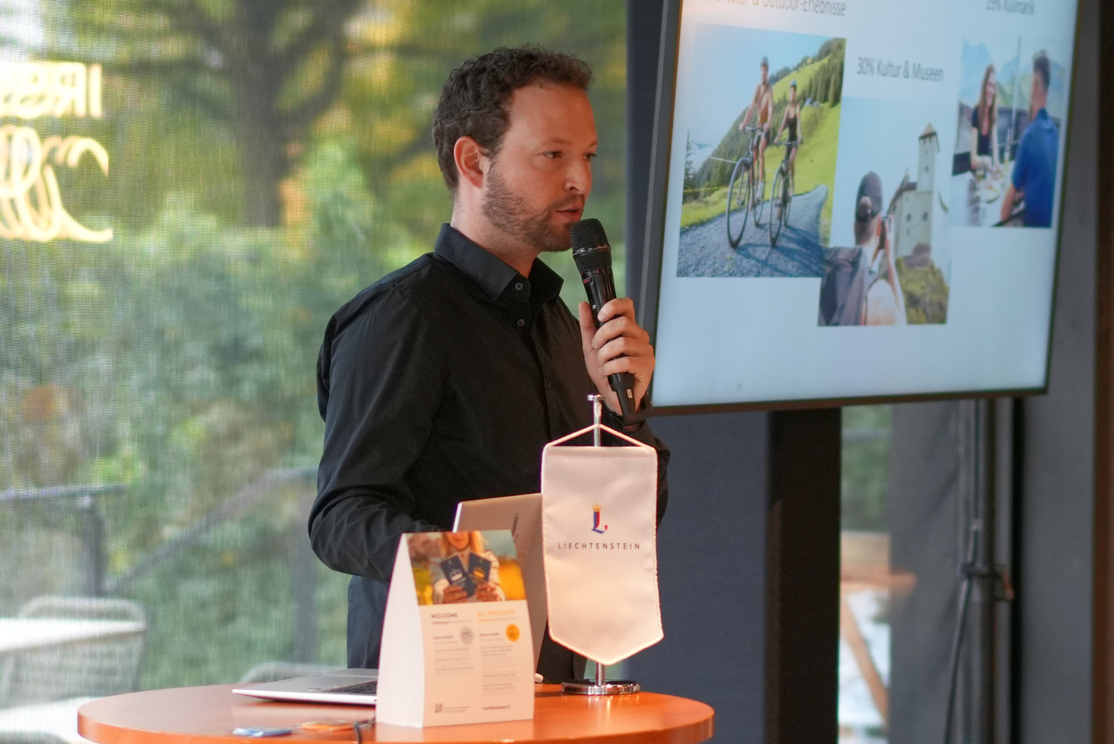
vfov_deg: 16.6
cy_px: 372
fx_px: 2554
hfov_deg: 24.6
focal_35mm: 82
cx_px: 557
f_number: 2
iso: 800
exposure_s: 1/160
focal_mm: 55
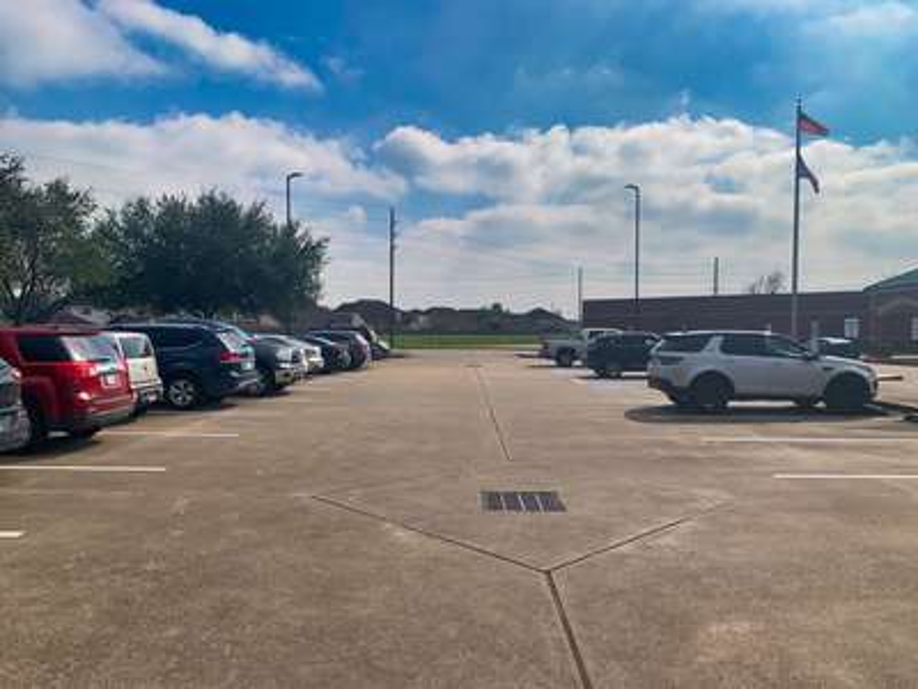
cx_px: 459
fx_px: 690
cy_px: 344
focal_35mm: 26
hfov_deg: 67.3
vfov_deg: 53.1
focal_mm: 4.25
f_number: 1.8
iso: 25
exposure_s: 1/8696
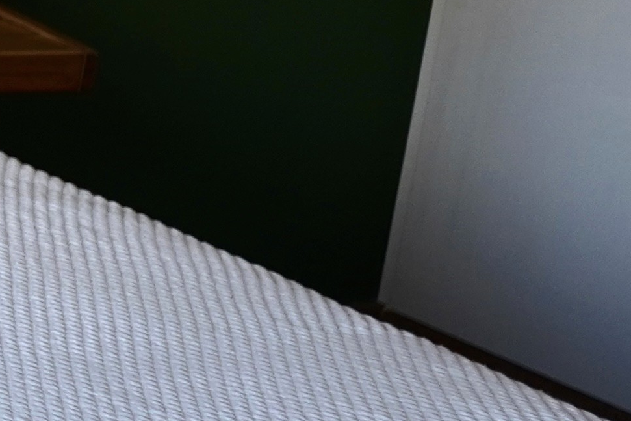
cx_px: -1023
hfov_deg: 10.0
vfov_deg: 7.8
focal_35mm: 173
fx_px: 3032
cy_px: -175
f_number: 4
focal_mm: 28
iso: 500
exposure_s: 1/160
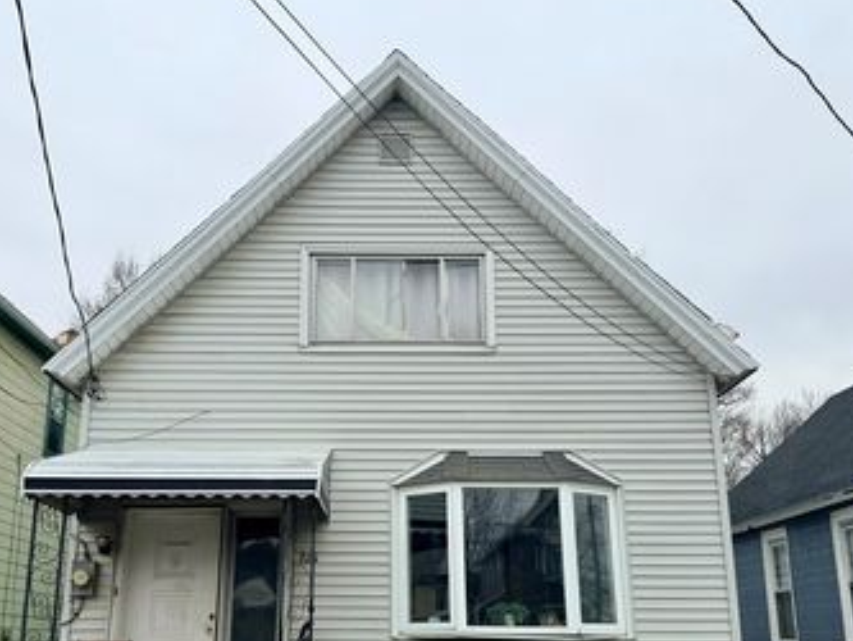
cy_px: 414
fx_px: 887
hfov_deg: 51.3
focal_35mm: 36
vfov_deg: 39.3
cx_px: 384
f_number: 1.78
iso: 80
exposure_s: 1/2370
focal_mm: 6.76
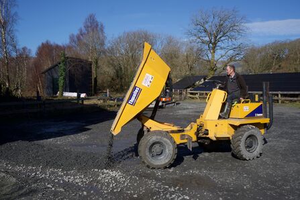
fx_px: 292
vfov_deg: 37.9
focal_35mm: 35
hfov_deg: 54.4
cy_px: 100
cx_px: 150
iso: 100
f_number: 6.3
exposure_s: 1/500
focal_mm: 35
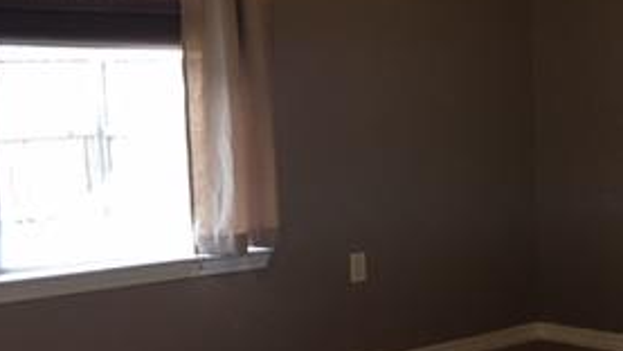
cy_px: 256
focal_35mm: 73
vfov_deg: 16.5
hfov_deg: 26.8
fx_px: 1206
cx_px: 670
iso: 40
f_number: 2.2
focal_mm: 4.15
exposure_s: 1/30
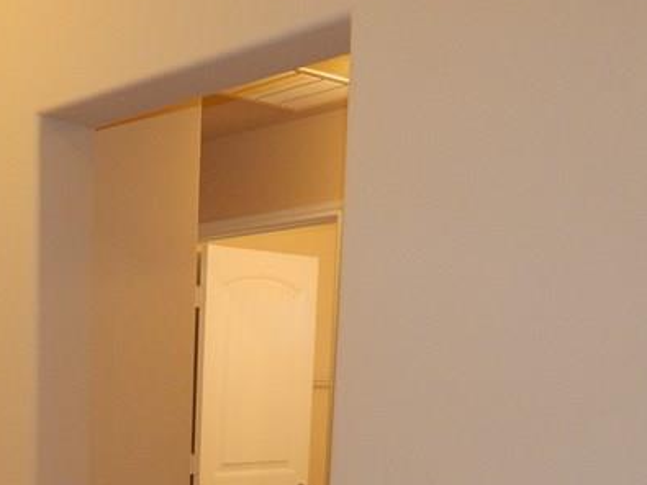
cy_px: 551
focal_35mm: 57
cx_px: -72
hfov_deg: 30.2
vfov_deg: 23.8
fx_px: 1065
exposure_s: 1/30
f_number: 3
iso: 200
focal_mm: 4
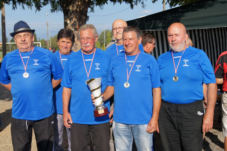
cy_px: 76
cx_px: 114
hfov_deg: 37.9
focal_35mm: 52
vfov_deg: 25.7
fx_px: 331
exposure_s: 1/250
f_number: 13
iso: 200
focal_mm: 35
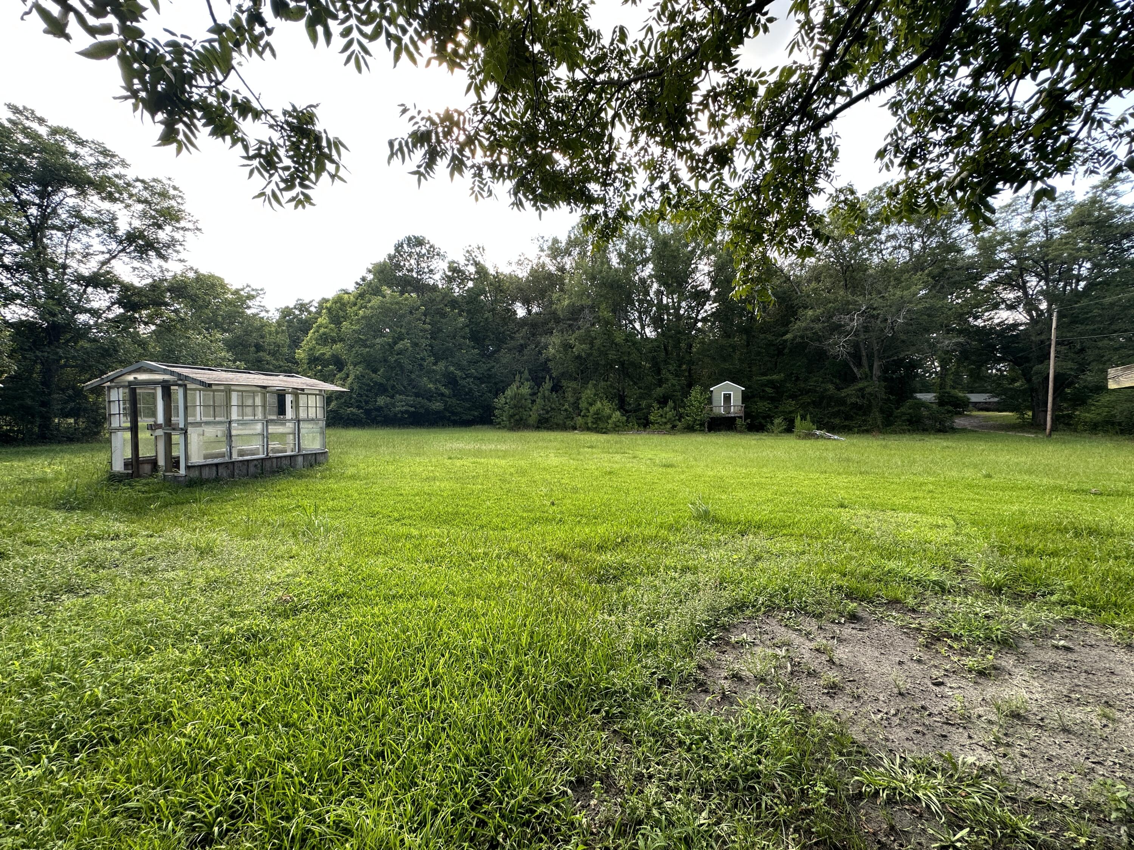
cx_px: 567
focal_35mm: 14
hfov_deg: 102.1
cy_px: 425
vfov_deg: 85.7
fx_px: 459
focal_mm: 2.22
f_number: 2.2
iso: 40
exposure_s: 1/179
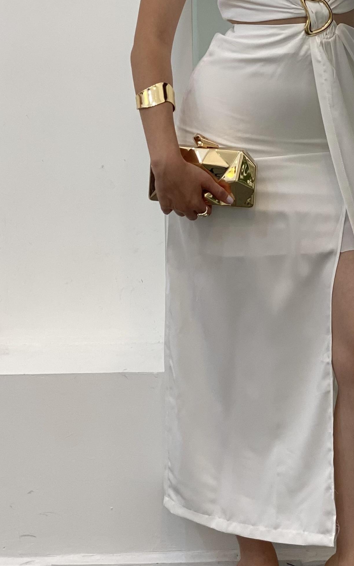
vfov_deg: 18.7
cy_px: 183
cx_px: 287
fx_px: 1713
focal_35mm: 111
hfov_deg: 11.7
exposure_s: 1/100
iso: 50
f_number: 2
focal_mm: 6
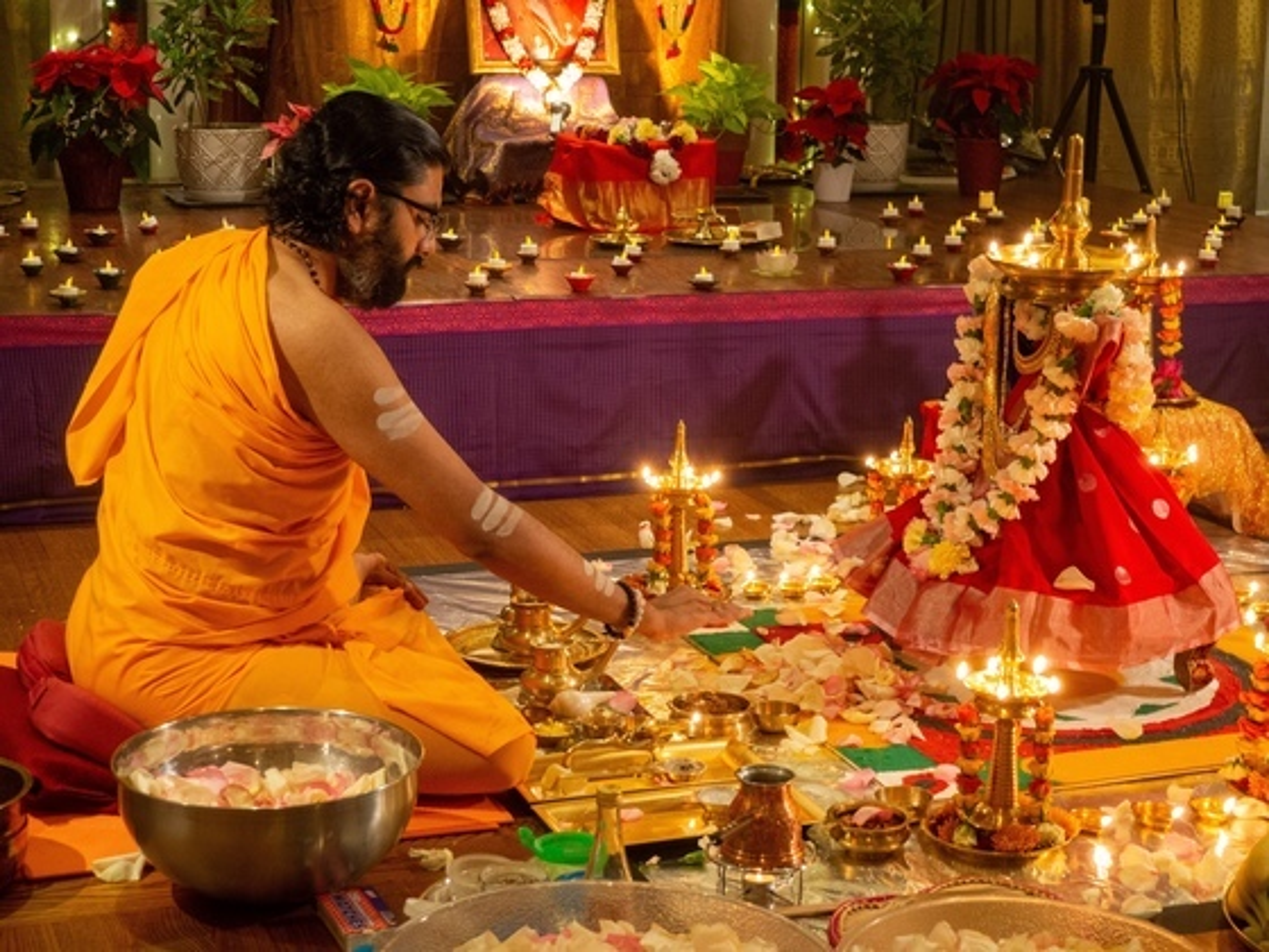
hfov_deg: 31.2
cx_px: 634
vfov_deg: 23.7
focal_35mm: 62
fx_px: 2273
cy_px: 476
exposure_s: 1/13
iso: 1600
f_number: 4.9
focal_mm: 31
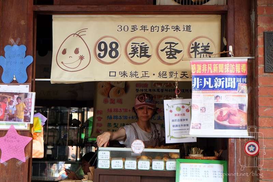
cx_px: 136
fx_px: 485
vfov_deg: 21.2
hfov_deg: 31.4
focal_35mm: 64
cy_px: 91
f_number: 4
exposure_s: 1/40
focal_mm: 42.5
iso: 200
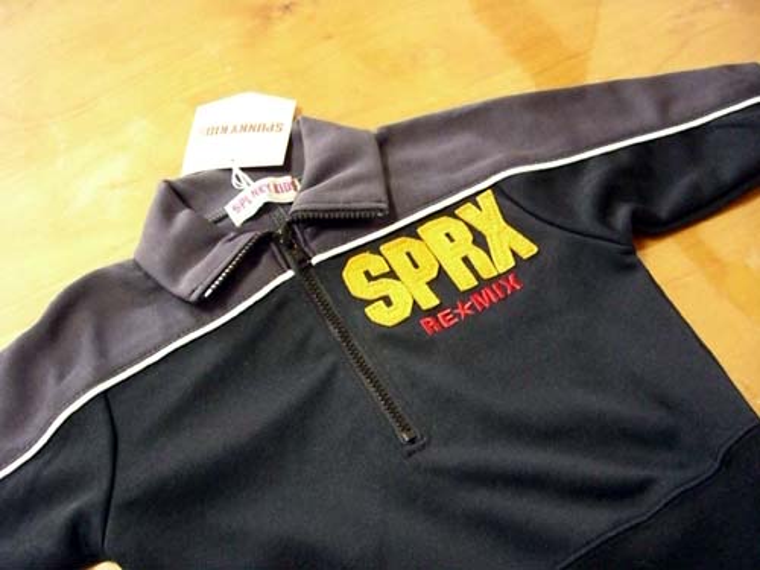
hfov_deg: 49.0
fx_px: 834
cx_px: 380
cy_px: 285
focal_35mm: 38
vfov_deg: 37.7
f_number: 2.7
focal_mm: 6.2
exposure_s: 1/30
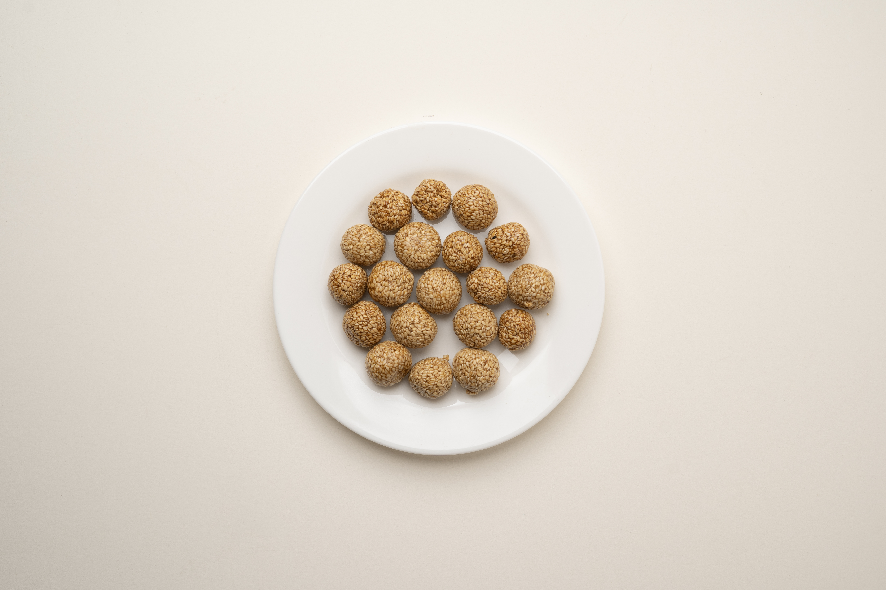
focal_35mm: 50
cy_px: 295
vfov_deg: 27.0
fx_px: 1230
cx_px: 443
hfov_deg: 39.6
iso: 80
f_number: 5
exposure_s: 1/30
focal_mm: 50
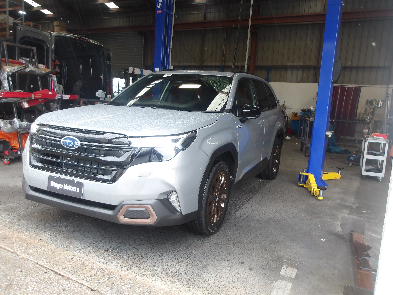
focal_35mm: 27
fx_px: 307
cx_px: 196
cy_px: 148
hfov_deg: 65.3
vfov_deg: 51.4
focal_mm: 4.9
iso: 100
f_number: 3
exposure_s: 1/41
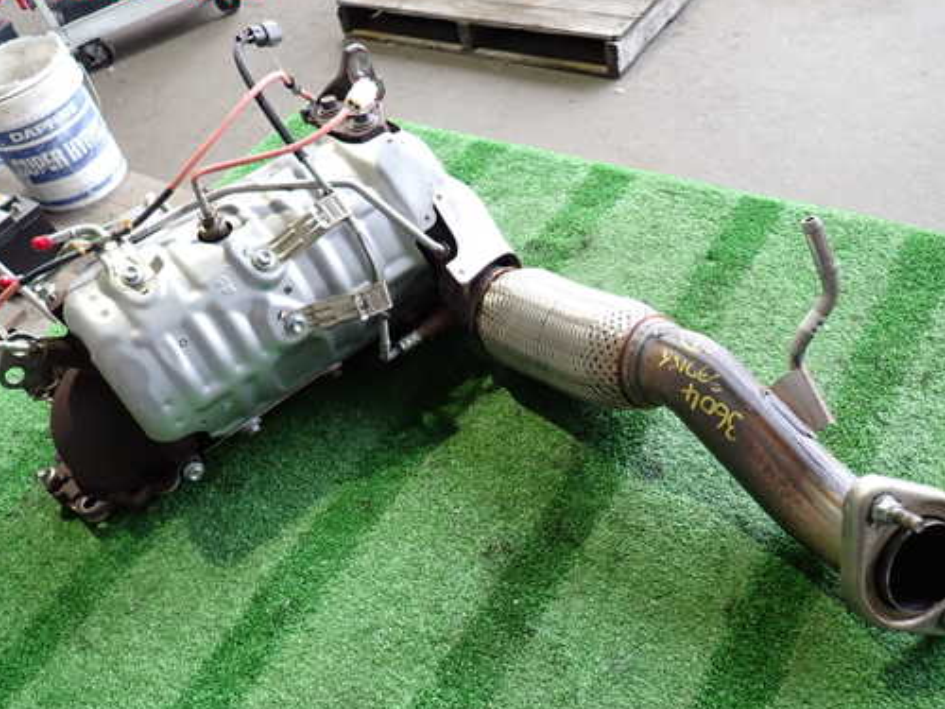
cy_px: 388
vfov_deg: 46.7
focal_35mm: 30
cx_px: 486
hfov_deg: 60.0
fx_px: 819
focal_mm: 4.5
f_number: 2
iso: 200
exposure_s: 1/30
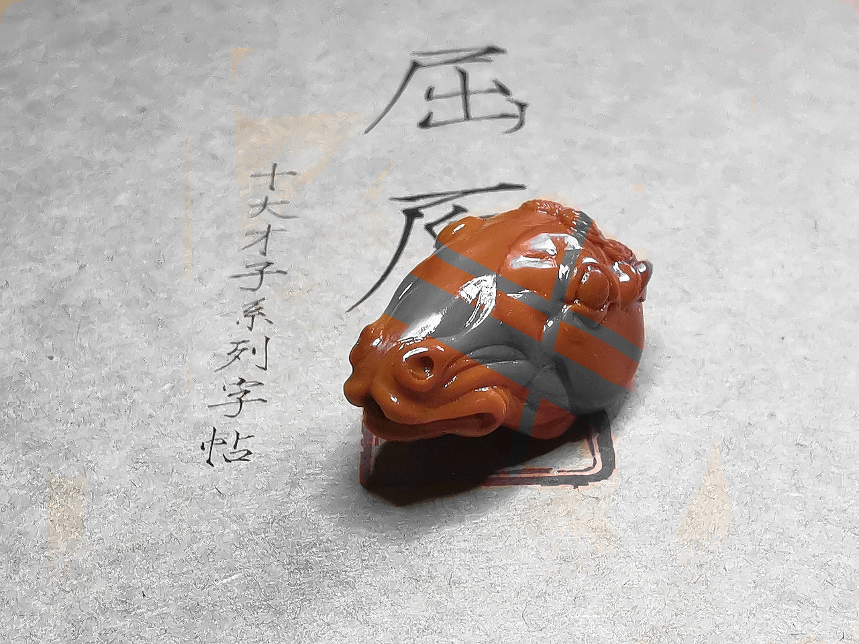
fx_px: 1216
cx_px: 430
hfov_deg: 38.9
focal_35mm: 49
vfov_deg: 29.7
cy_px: 322
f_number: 2.2
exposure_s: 1/50
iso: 125
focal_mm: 2.26
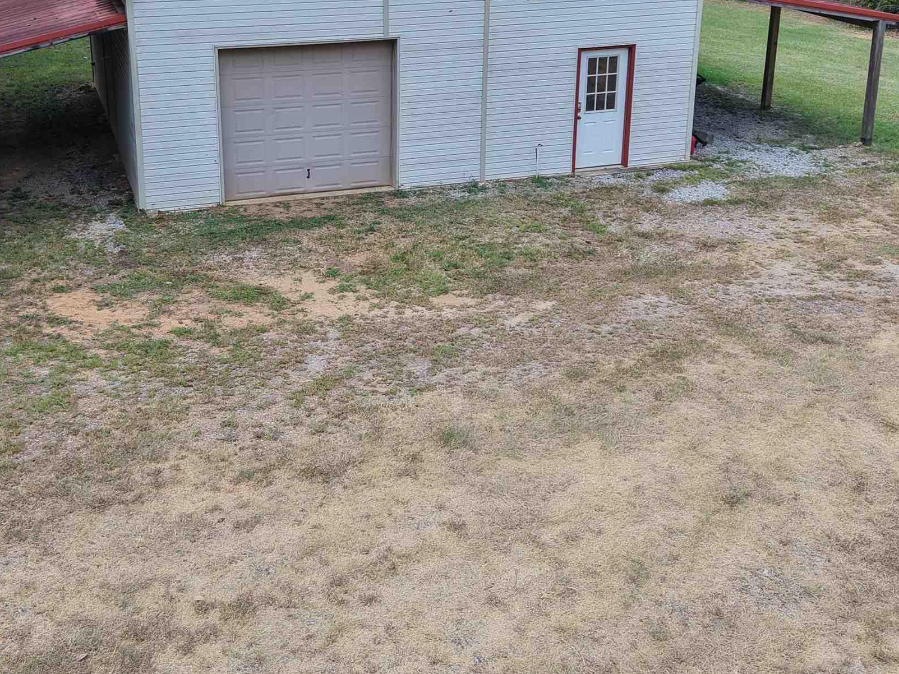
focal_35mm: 46
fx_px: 1195
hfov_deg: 41.2
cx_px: 389
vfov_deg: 30.9
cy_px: 153
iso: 100
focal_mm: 8.67
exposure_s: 1/500
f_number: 1.8
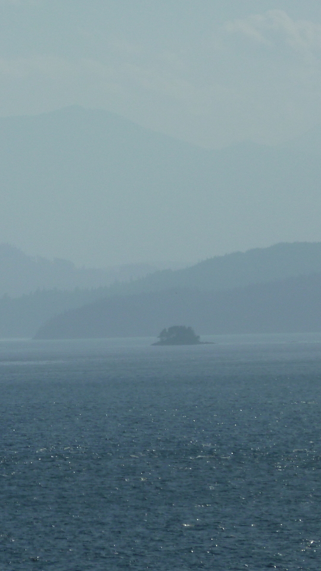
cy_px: 286
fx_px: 5507
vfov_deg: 5.9
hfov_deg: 3.3
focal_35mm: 364
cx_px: -5
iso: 80
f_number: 18
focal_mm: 36
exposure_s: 1/160
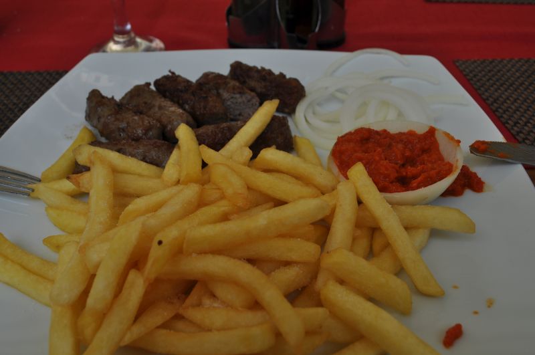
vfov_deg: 36.8
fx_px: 534
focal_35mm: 36
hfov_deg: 53.2
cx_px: 268
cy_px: 178
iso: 200
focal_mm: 24
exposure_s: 1/200
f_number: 7.1
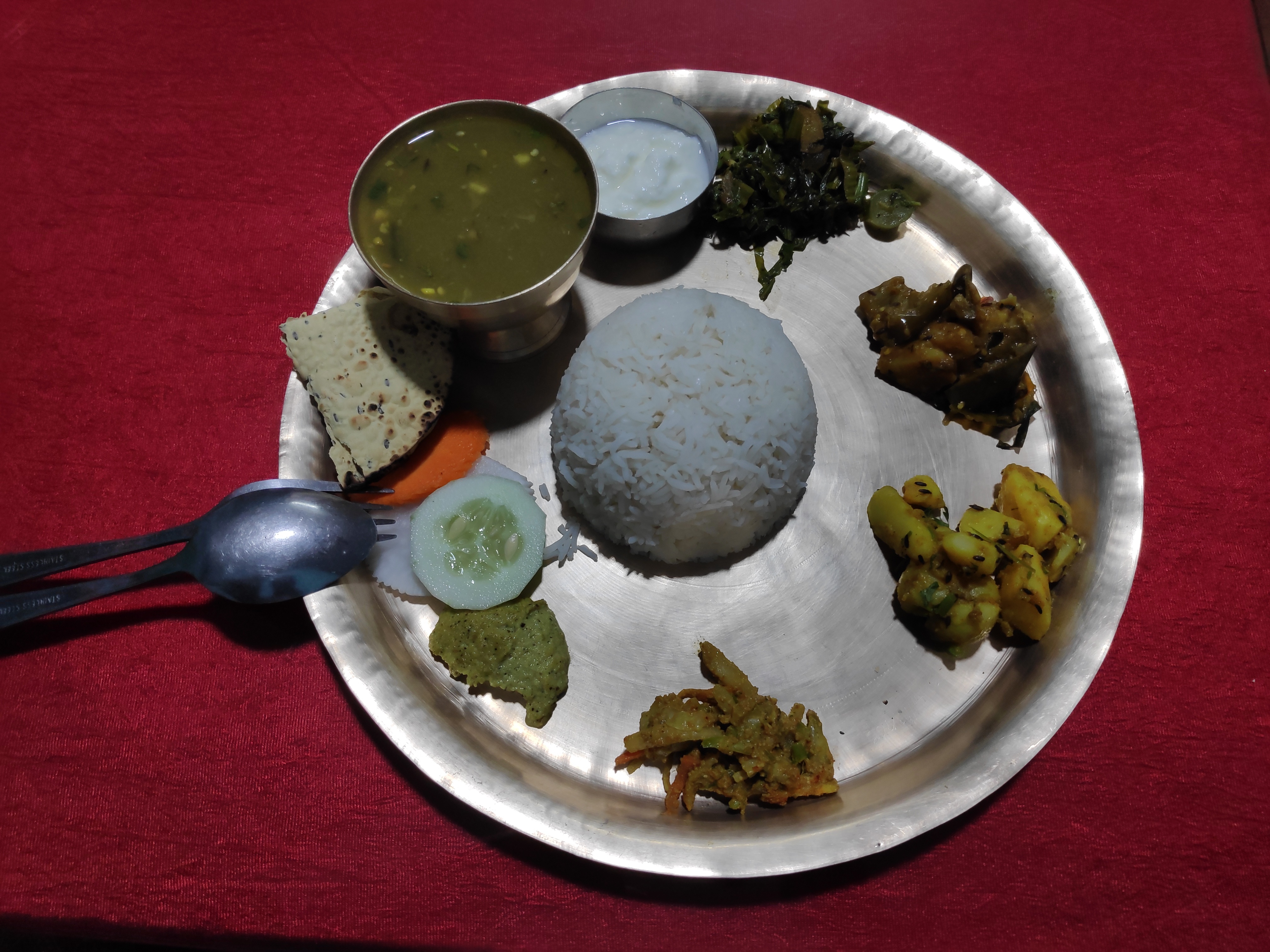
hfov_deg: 81.7
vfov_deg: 66.0
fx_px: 734
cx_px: 635
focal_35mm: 20
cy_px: 476
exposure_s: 1/100
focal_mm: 3.94
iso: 252
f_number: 1.9
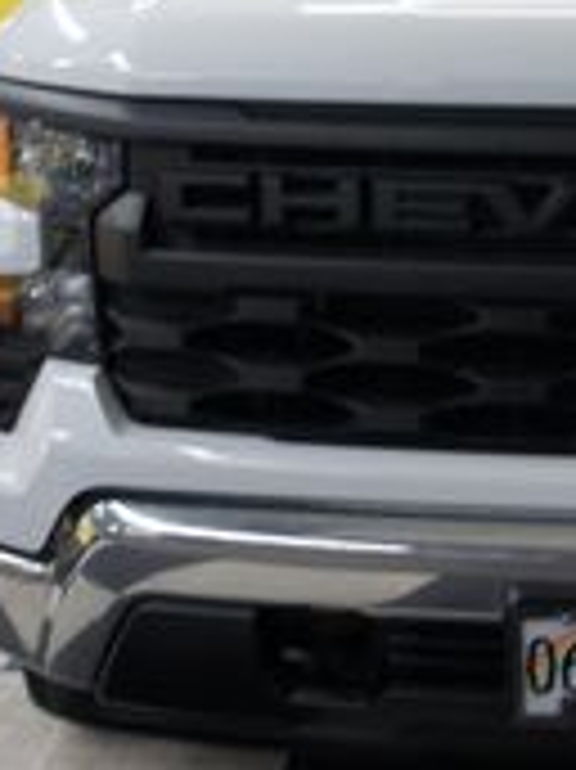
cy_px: 261
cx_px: 634
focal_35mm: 64
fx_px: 1424
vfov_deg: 30.0
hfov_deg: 21.7
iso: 250
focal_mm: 19
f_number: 4
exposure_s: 1/30
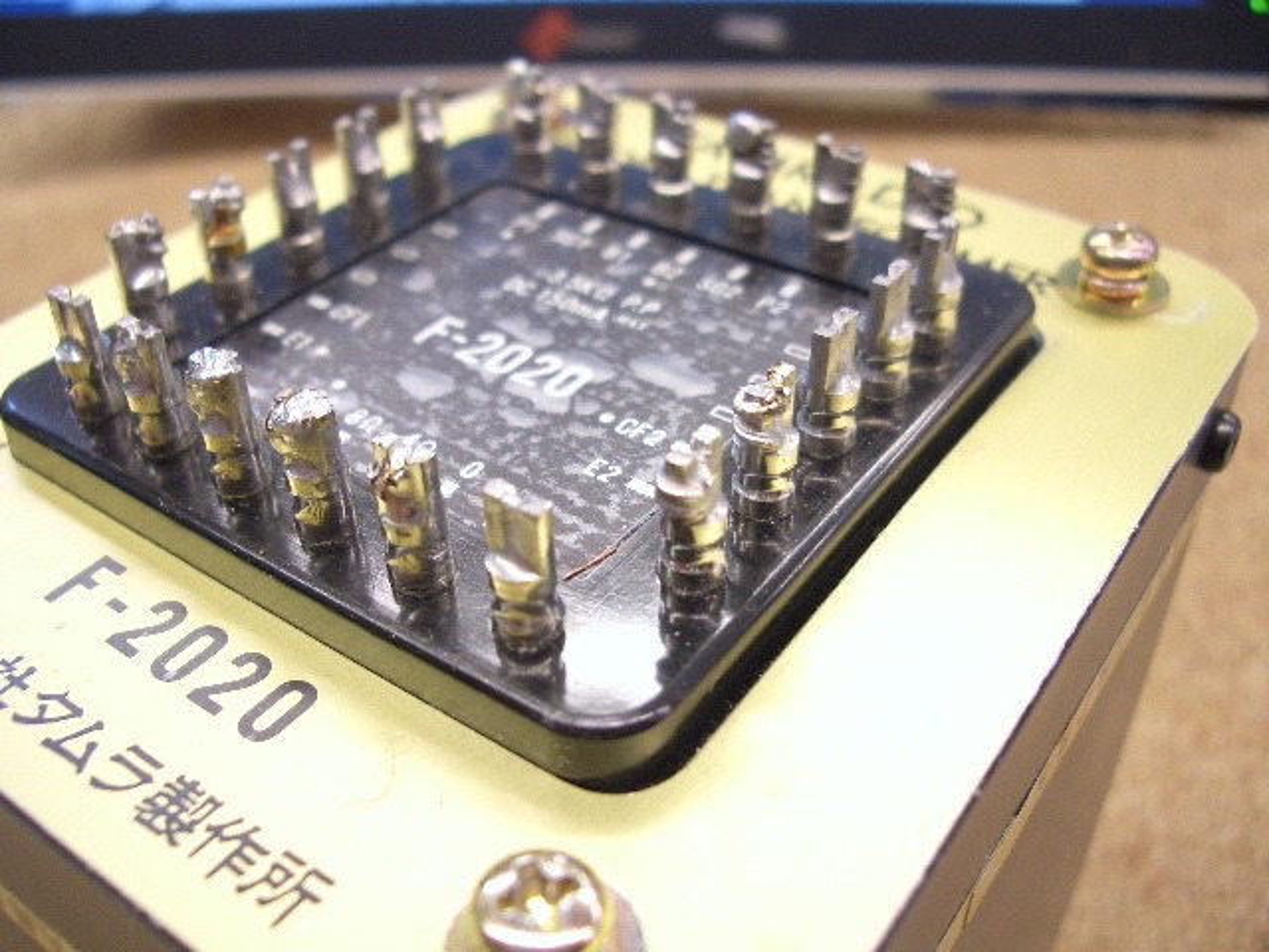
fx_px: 1283
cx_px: 634
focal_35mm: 35
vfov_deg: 40.7
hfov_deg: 52.6
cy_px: 476
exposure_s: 1/20
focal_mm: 5.8
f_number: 2.6
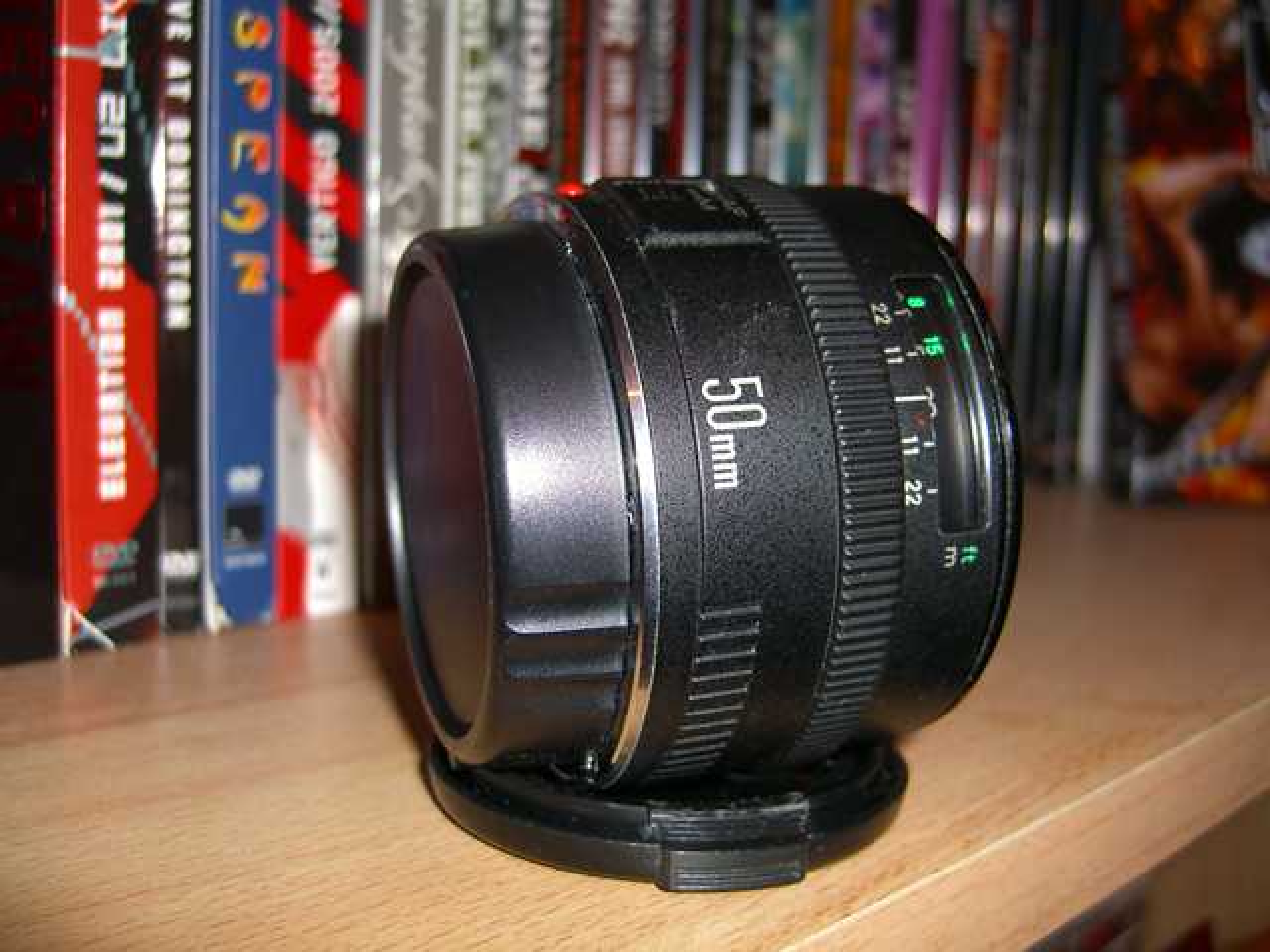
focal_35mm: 38
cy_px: 476
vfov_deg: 37.7
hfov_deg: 49.0
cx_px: 635
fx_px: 1394
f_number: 2.8
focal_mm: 7.9
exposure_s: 1/60
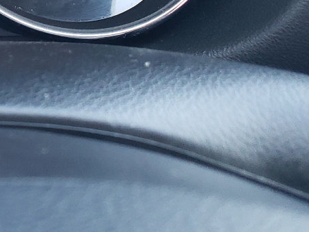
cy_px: -169
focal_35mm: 92
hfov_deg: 18.9
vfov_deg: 14.4
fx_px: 821
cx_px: -148
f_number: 1.5
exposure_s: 1/60.2
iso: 67
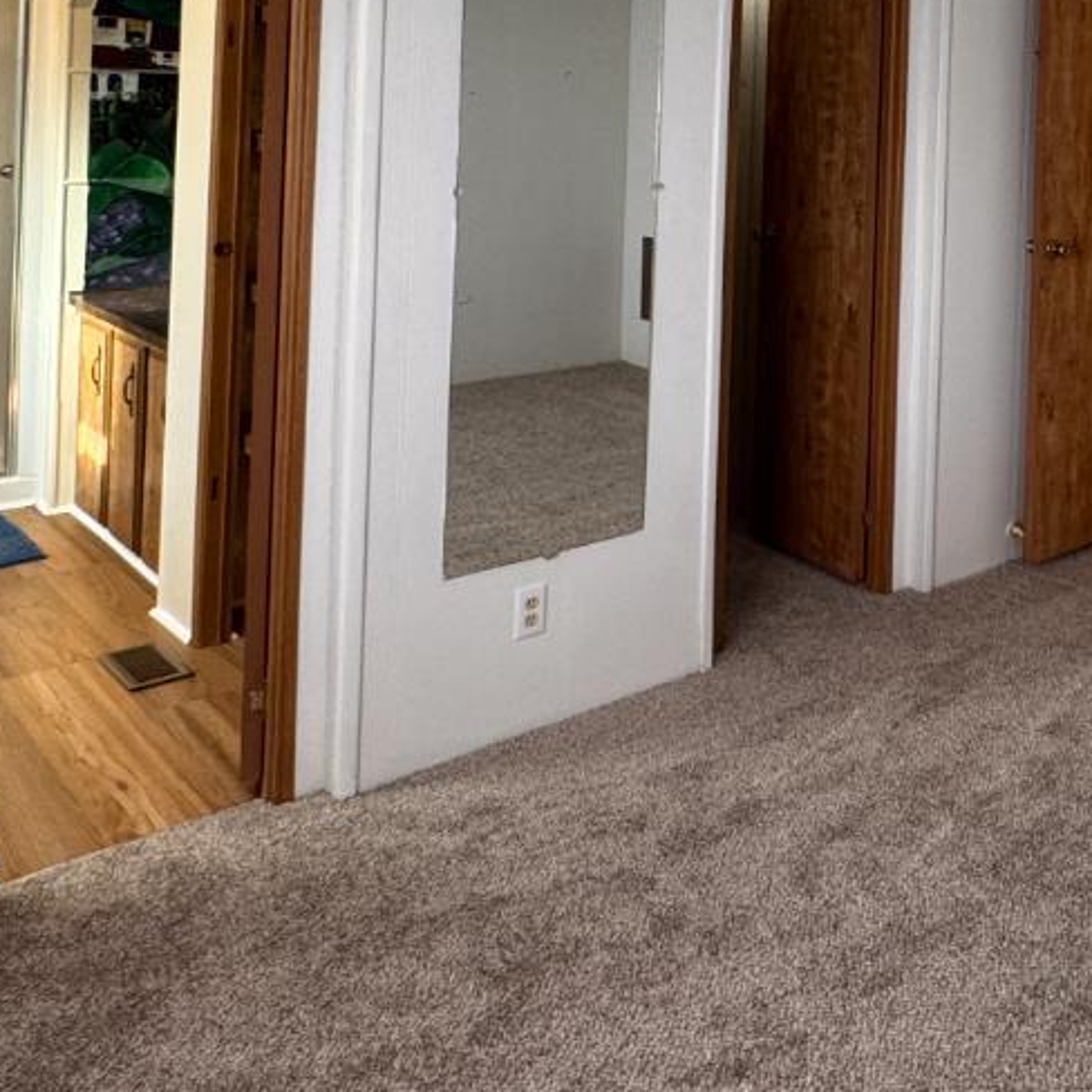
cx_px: 1036
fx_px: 1356
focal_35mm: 38
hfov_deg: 39.7
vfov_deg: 40.1
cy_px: 79
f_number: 2.2
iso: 160
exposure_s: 1/120
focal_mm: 2.22
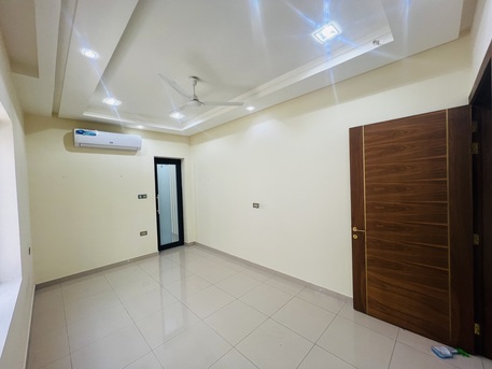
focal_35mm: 13
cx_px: 246
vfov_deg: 89.9
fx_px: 185
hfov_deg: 106.2
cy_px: 184
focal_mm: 1.57
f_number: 1.8
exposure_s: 1/50
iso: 40
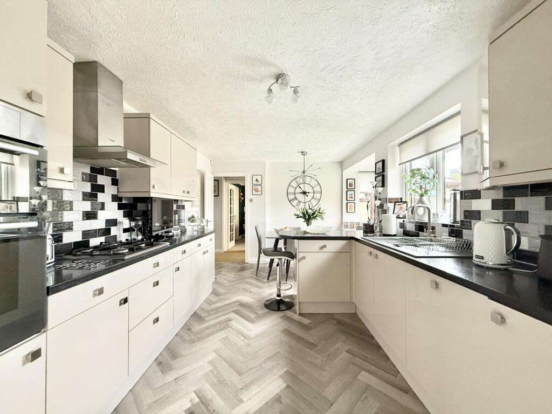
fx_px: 223
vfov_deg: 85.7
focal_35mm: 14
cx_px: 276
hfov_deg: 102.1
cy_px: 207
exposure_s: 1/71
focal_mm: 2.22
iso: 250
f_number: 2.2
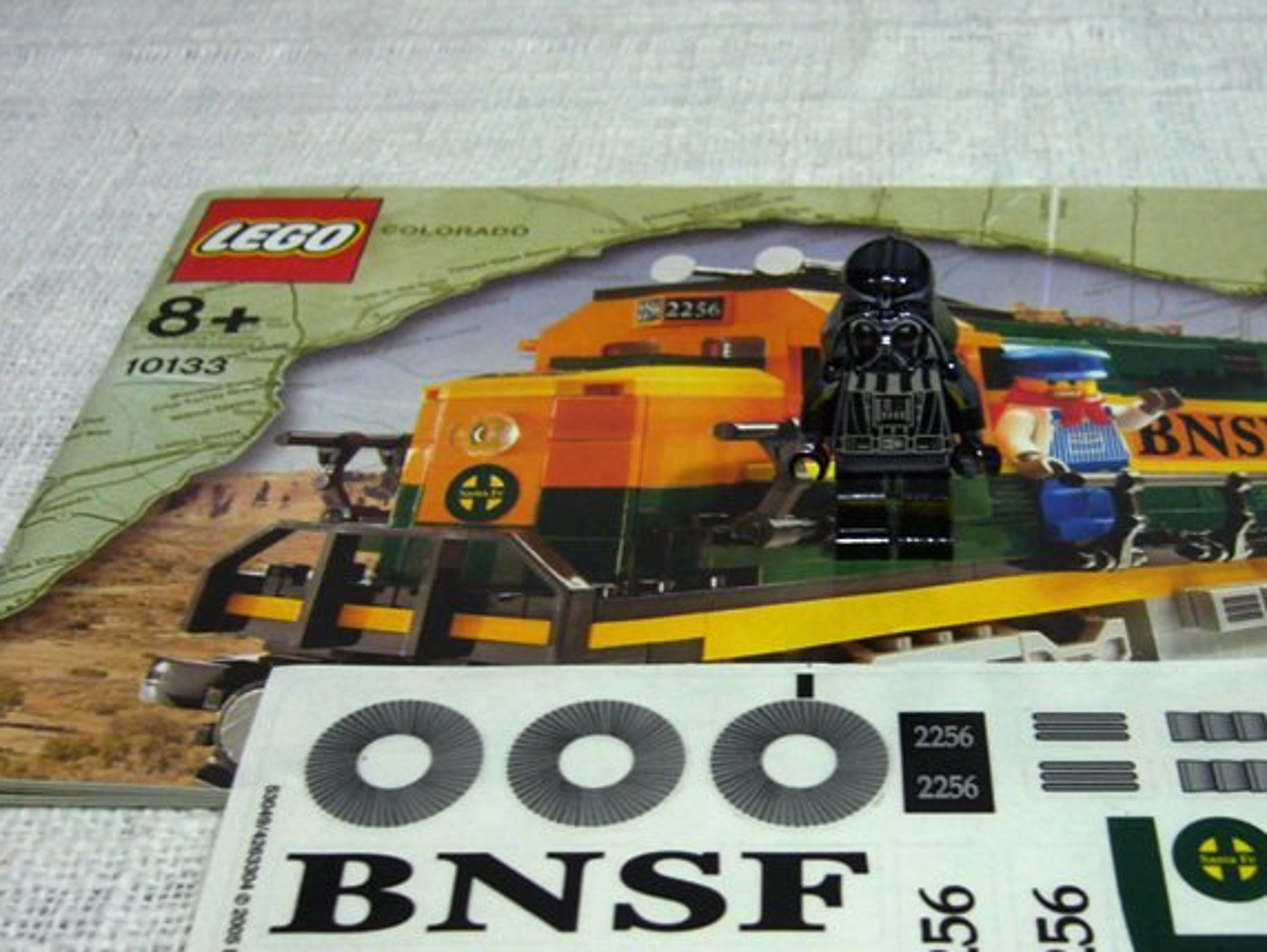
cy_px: 541
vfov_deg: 29.7
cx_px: 805
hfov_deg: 38.6
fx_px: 1795
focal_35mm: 49
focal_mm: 5.8
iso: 200
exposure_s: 1/8
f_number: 2.8
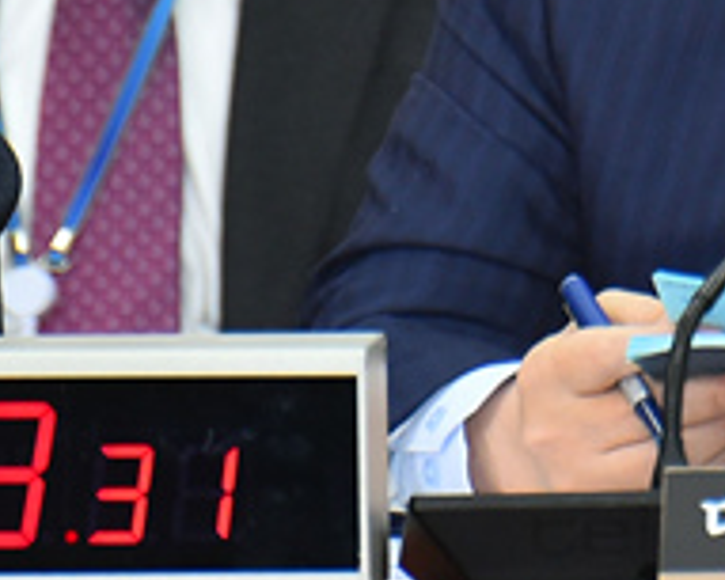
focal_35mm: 1257
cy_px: -165
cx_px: 957
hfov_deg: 1.5
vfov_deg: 1.2
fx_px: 26985
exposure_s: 1/250
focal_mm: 400
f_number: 7.1
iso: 2500
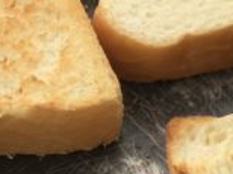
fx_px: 1297
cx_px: 294
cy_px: 36
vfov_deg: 7.7
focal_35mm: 193
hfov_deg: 10.1
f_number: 2.2
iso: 32
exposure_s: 1/60
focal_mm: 4.15
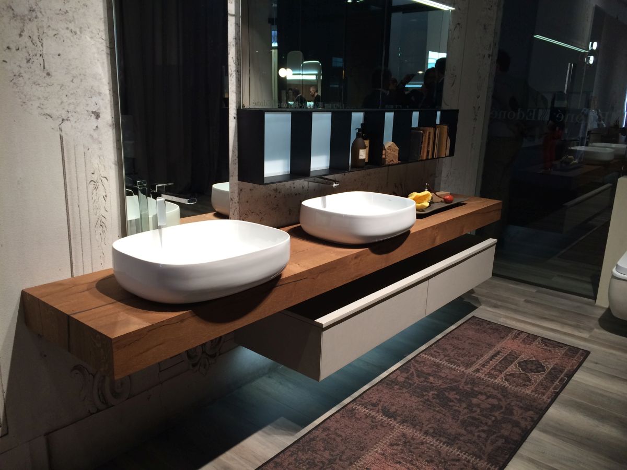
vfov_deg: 46.8
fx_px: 543
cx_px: 314
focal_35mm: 30
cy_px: 235
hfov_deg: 60.0
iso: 40
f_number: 2.2
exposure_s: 1/30
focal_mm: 4.12
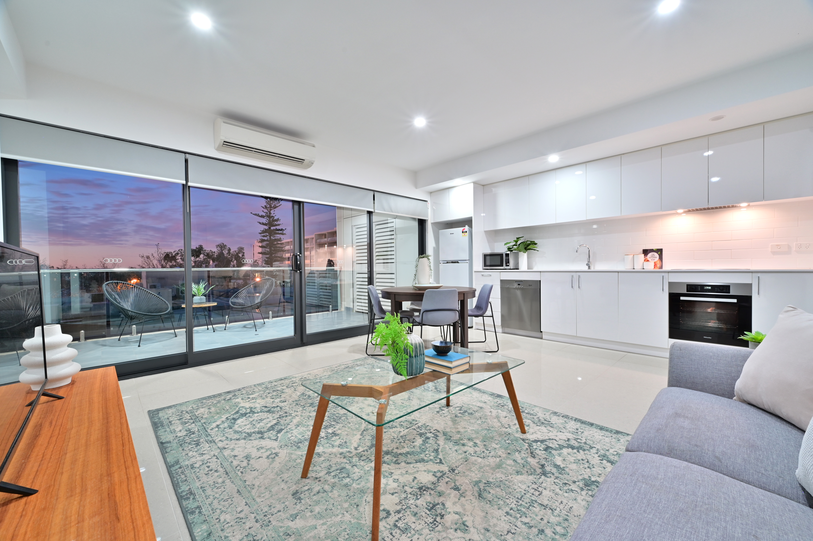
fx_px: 316
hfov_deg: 104.3
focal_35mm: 14
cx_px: 406
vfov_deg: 81.2
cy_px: 270
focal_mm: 14
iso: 280
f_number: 11
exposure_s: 1/1.5
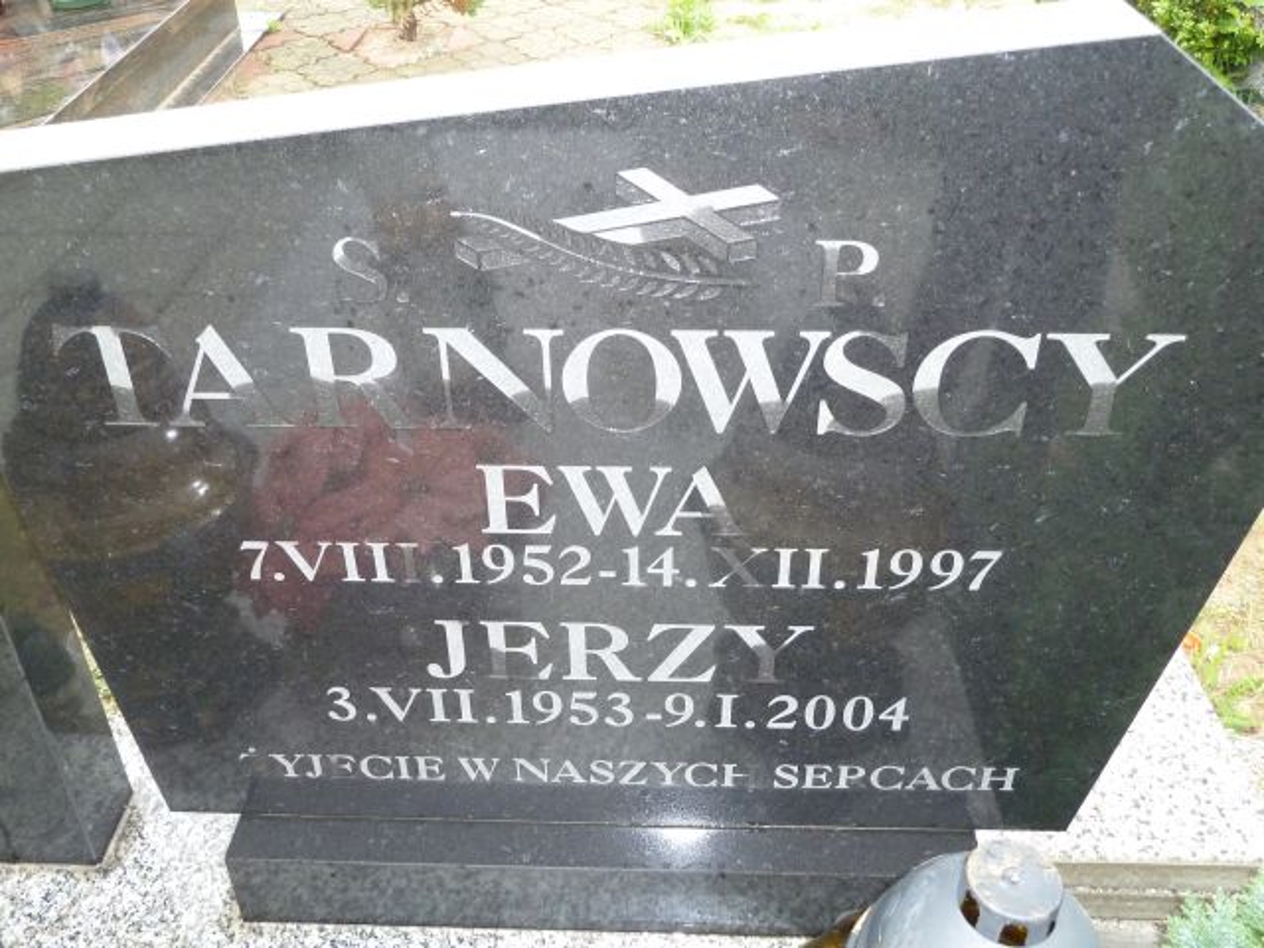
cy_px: 474
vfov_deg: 44.2
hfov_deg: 56.8
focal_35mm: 32
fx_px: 1168
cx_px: 632
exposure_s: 1/30
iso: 200
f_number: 3.5
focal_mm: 5.3
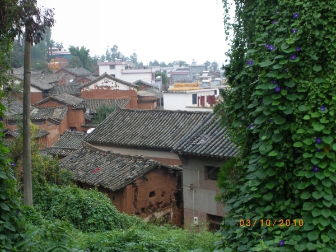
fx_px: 495
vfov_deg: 28.6
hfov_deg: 37.5
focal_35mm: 51
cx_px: 168
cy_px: 126
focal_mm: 9
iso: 125
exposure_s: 1/60
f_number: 4.4
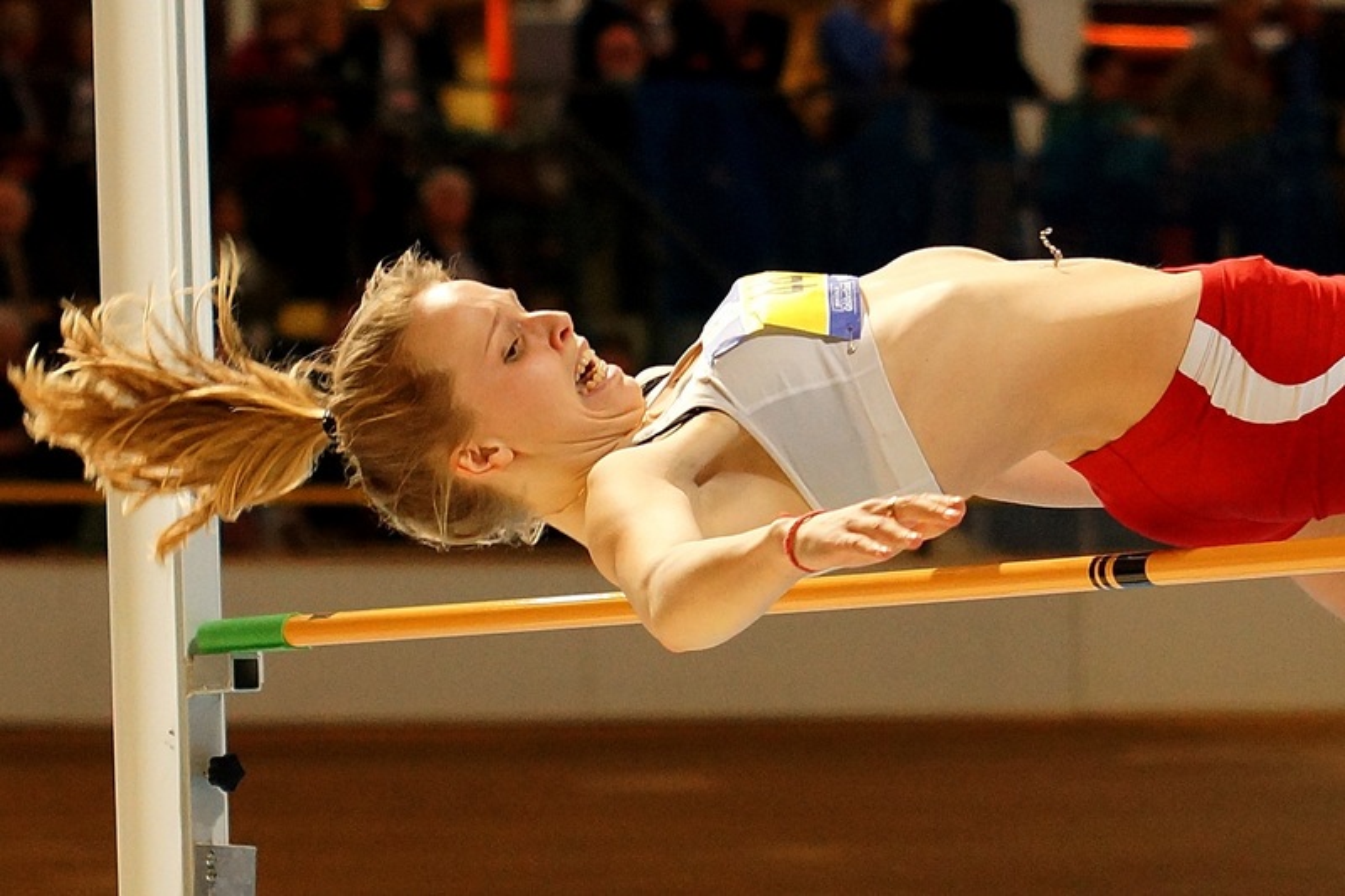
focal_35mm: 105
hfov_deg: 19.5
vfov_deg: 13.0
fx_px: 3922
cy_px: 448
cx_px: 672
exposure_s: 1/400
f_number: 2.8
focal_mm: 70
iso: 640
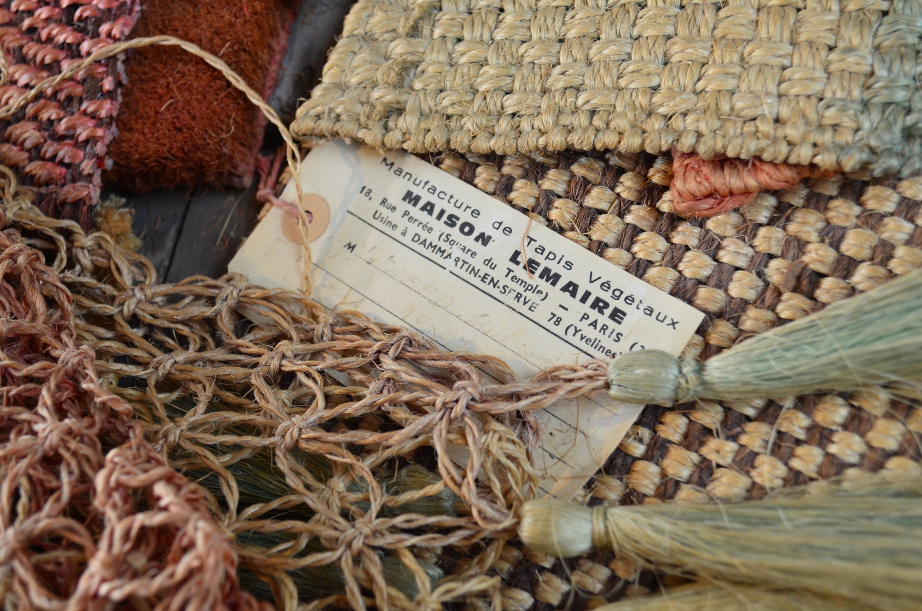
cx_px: 461
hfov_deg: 41.2
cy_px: 306
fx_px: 1227
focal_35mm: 48
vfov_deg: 28.0
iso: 800
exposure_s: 1/100
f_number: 5
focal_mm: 32
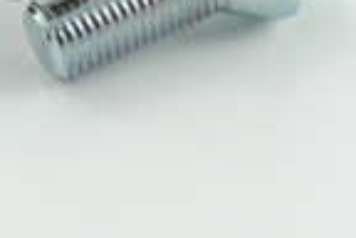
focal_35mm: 551
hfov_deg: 3.7
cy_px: -131
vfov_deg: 2.5
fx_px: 5448
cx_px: 82
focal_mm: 30.5
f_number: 6.5
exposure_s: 1/125
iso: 400
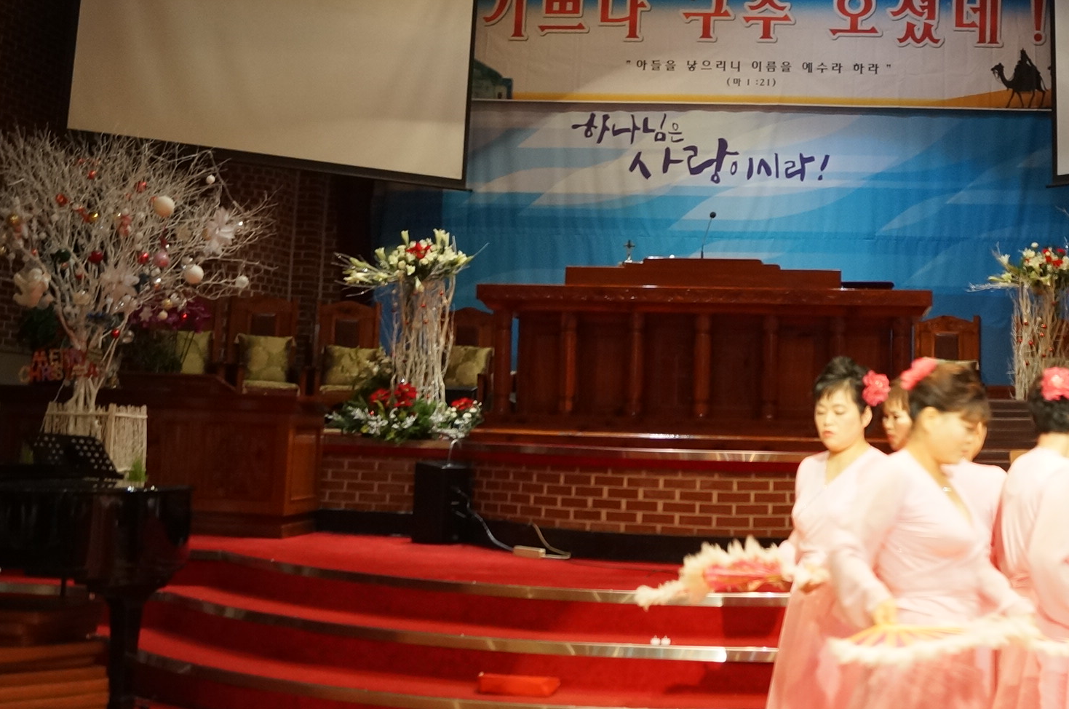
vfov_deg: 29.5
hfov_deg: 42.6
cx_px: 772
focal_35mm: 45
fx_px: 1334
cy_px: 220
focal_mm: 18
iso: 800
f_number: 4
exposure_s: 1/60
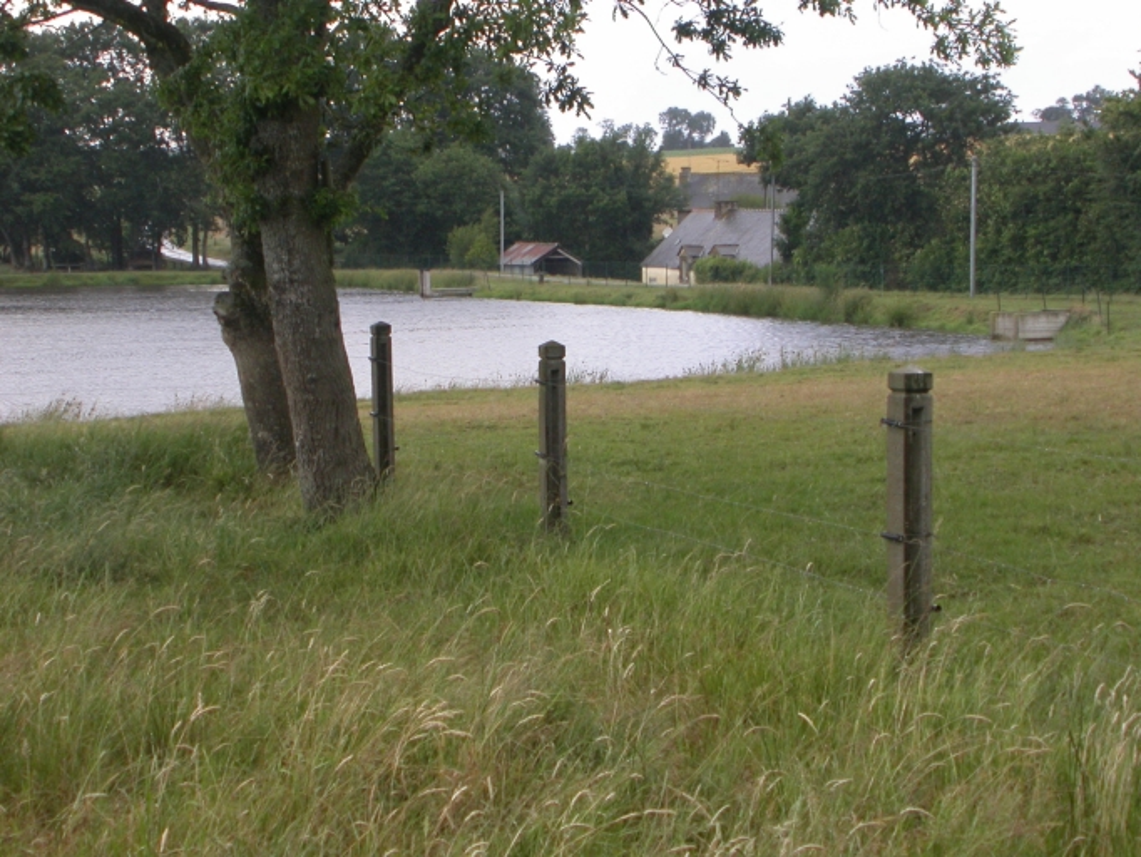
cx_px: 570
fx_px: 3264
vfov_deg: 14.9
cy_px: 428
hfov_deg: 19.8
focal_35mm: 99
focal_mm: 20.6
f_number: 5
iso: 100
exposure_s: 1/295
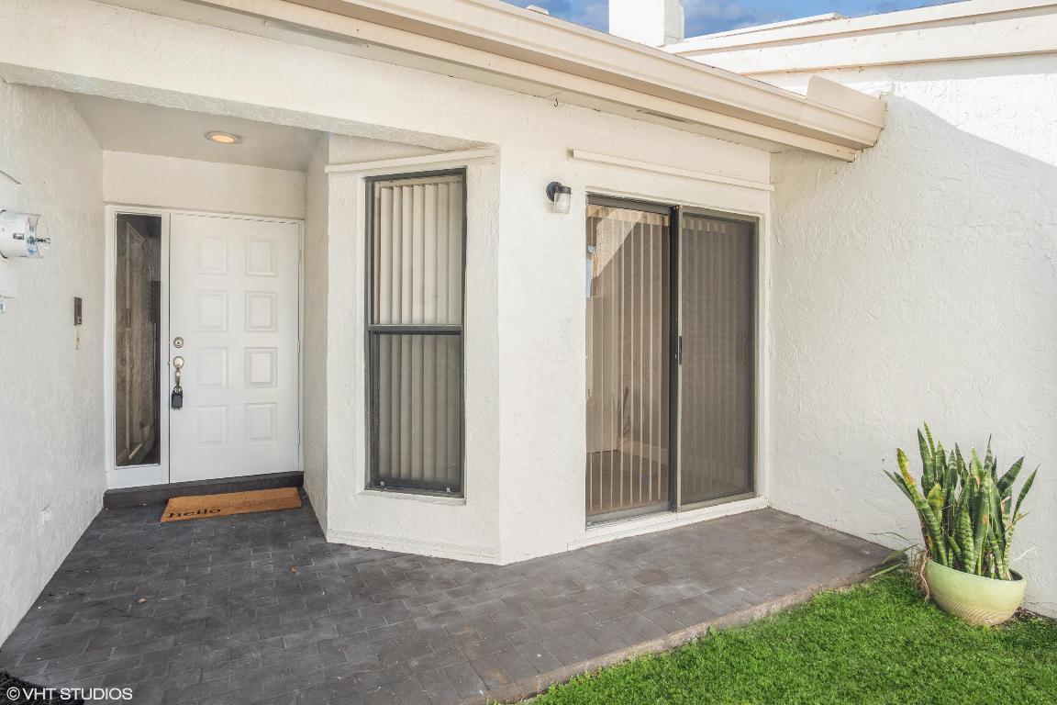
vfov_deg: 67.4
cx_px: 528
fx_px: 528
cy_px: 352
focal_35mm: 18
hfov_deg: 90.0
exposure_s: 1/60
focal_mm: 12
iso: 200
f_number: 9
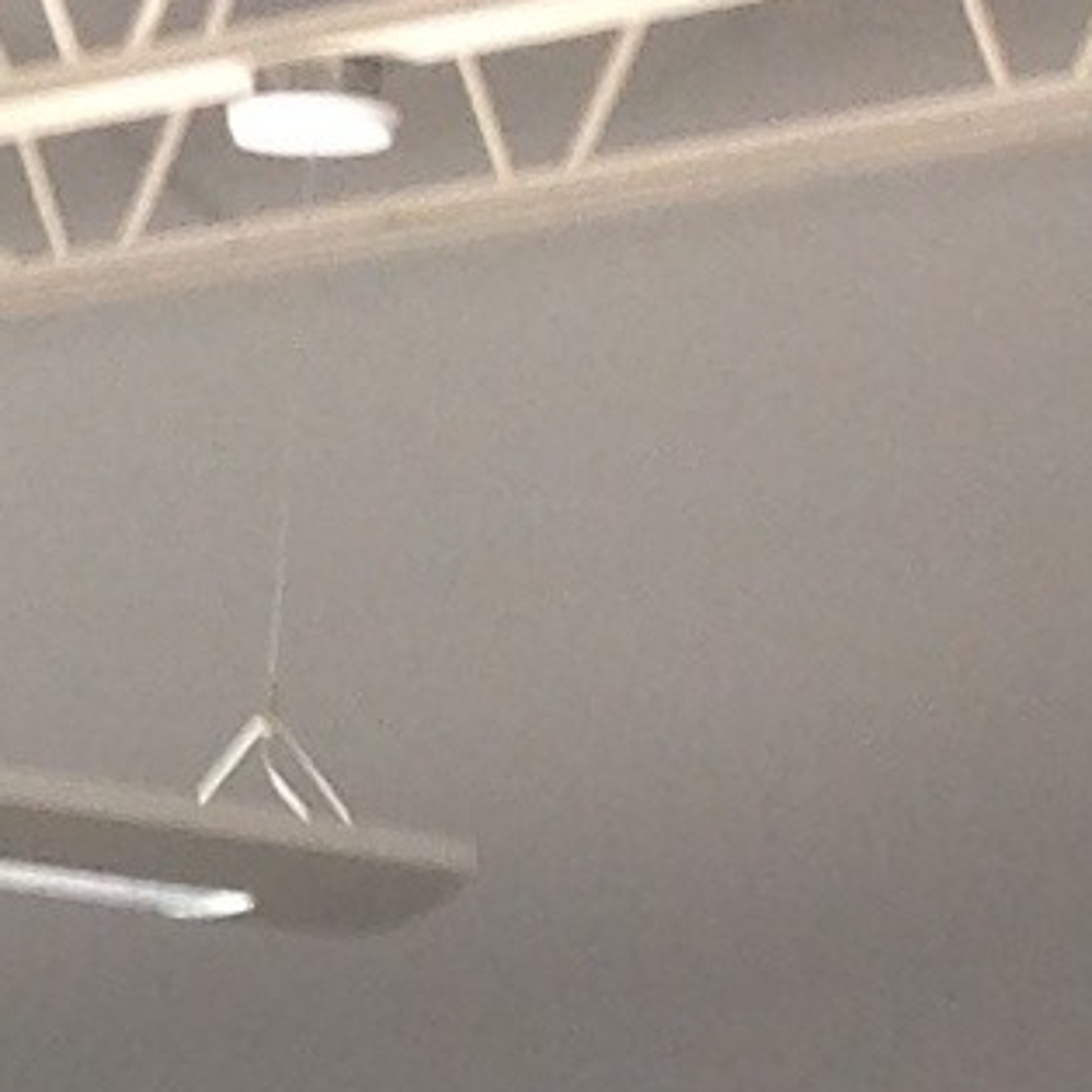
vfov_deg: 5.6
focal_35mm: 303
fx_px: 10814
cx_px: -2351
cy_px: 2612
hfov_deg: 5.4
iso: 64
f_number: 2.4
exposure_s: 1/24
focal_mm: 4.13
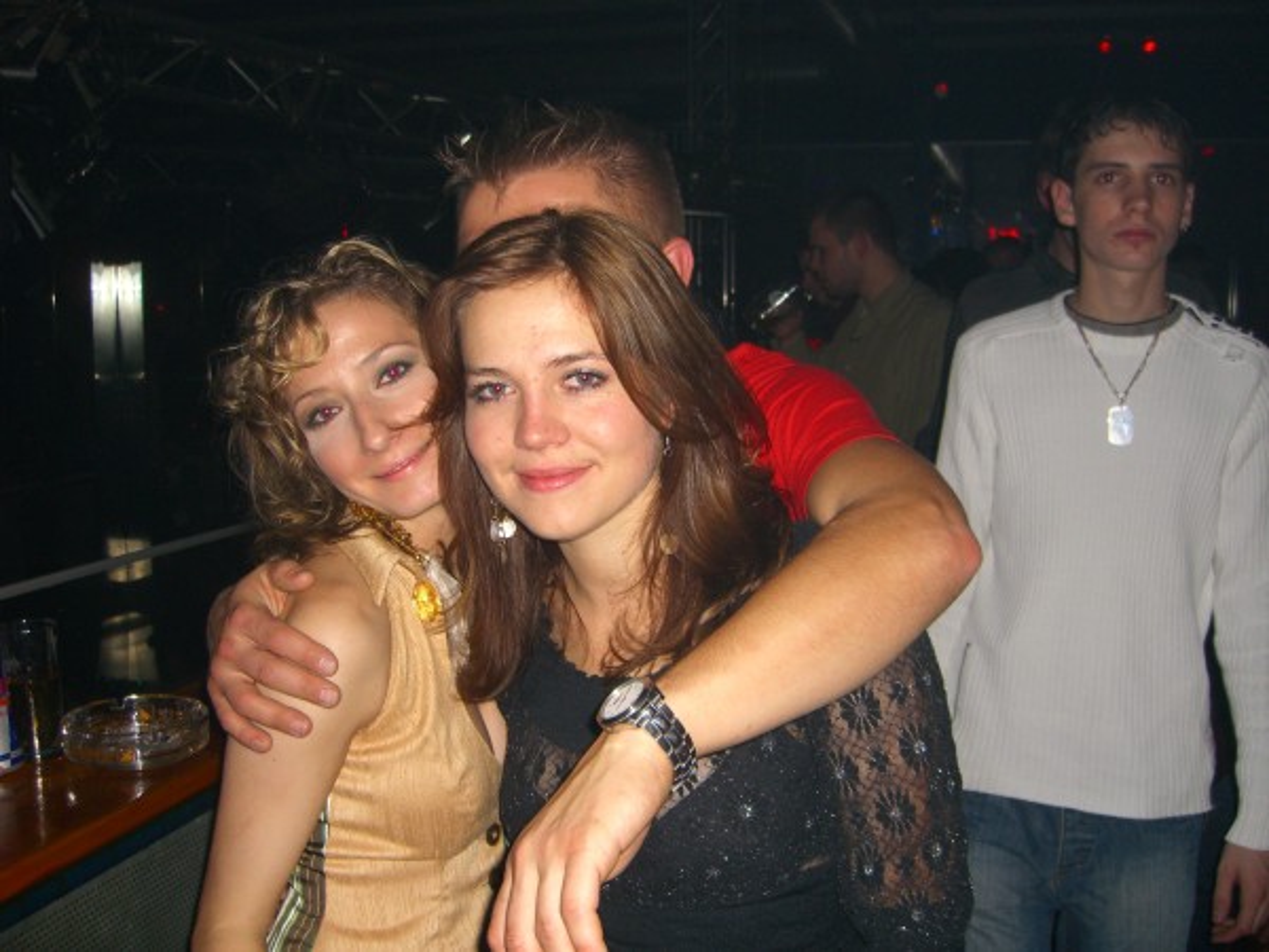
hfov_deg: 49.0
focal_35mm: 38
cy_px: 476
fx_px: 1393
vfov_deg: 37.7
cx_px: 634
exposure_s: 1/60
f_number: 2.8
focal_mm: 7.9
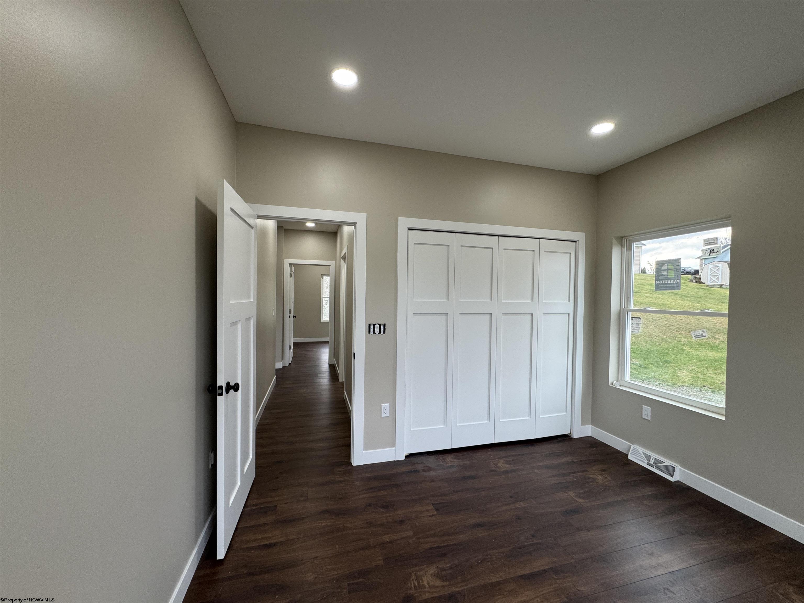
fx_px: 325
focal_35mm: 14
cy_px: 302
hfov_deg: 102.1
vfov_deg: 85.7
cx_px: 402
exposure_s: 1/120
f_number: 2.2
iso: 125
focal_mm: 2.22
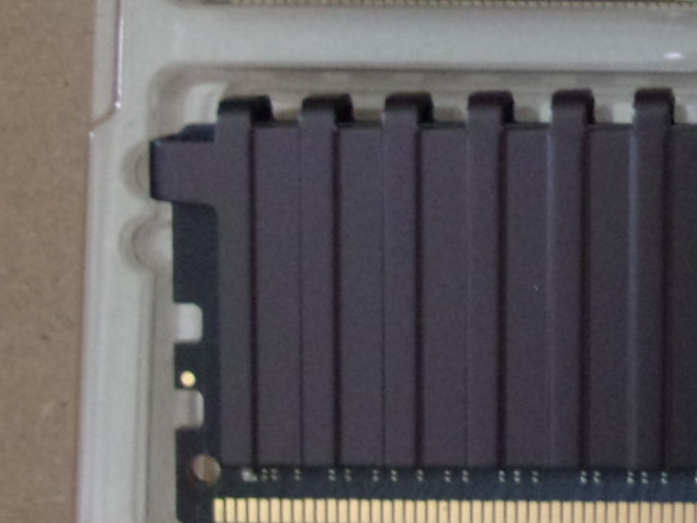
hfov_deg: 16.9
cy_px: 108
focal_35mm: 111
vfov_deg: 13.3
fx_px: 2236
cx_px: 857
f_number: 3
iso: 345
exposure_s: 1/34
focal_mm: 4.9
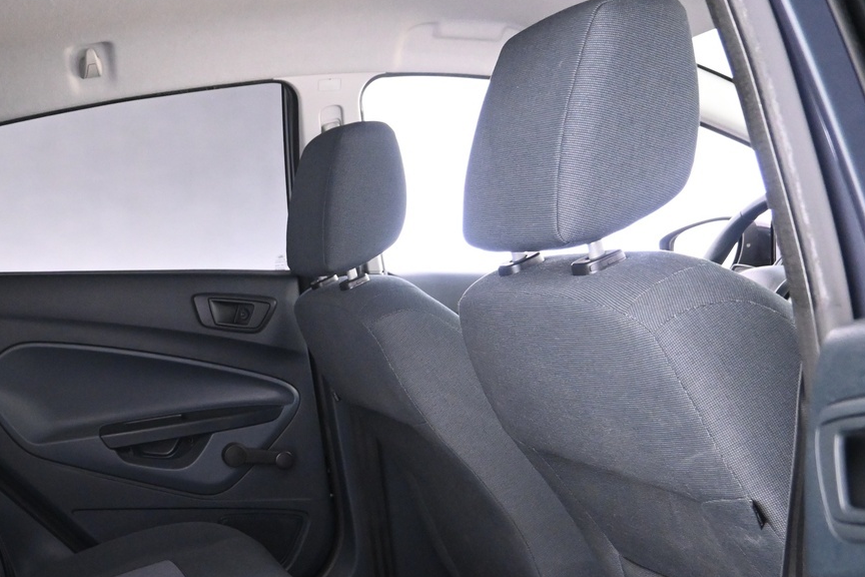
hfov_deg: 41.4
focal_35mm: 45
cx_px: 152
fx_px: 1081
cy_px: 518
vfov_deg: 28.7
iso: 2500
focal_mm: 16
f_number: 3.5
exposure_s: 1/10
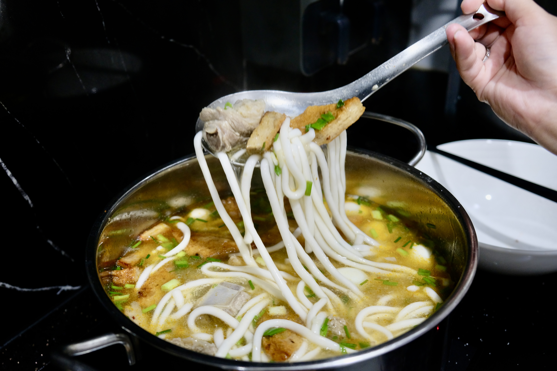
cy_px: 186
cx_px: 278
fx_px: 588
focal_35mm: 38
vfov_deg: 35.1
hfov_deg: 50.7
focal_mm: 25.4
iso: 1250
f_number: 3.2
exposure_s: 1/30
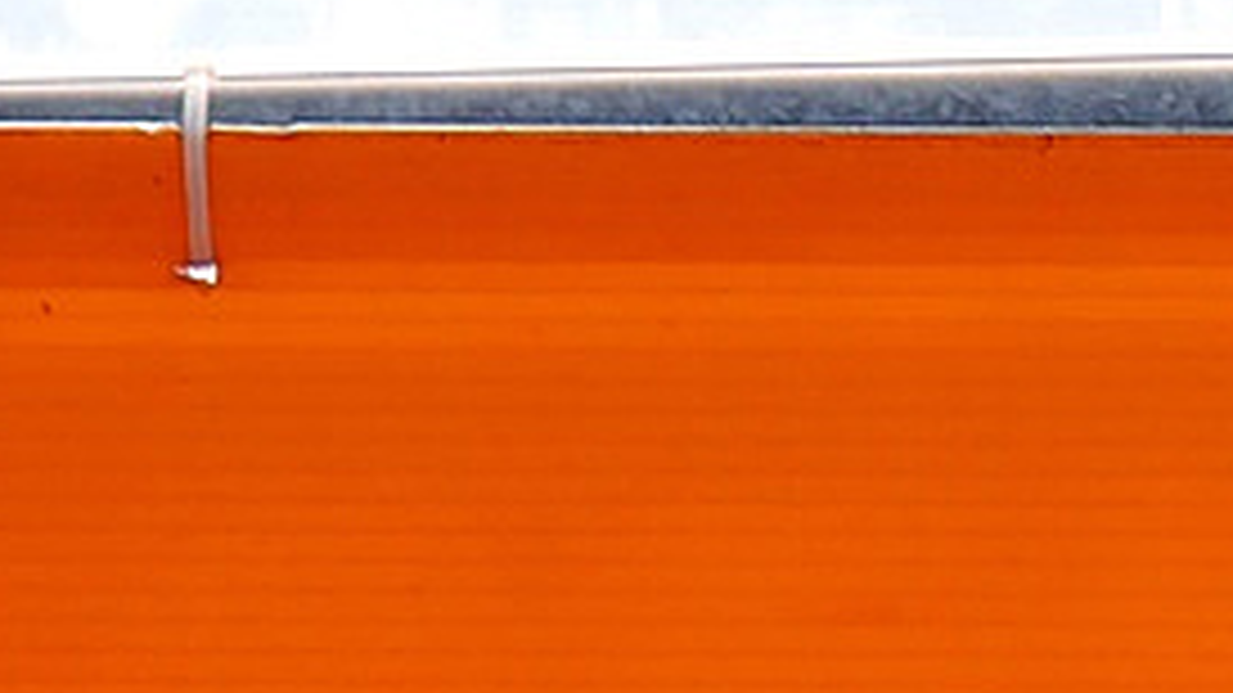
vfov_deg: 1.7
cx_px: 1665
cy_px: 1226
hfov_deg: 3.0
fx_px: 23470
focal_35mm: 718
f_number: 5.6
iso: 160
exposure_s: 1/400
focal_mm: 88
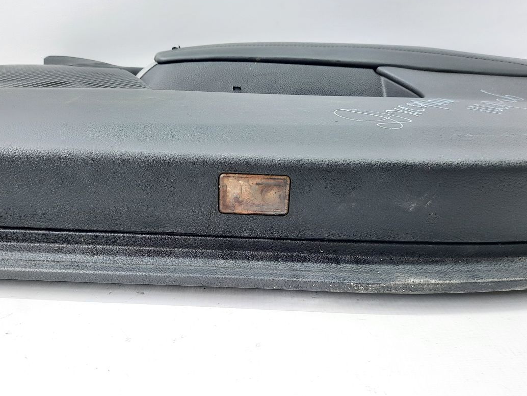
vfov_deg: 48.1
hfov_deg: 61.6
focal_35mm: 29
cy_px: 225
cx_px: 245
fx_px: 442
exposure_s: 1/50
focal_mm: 4.6
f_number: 2
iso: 320
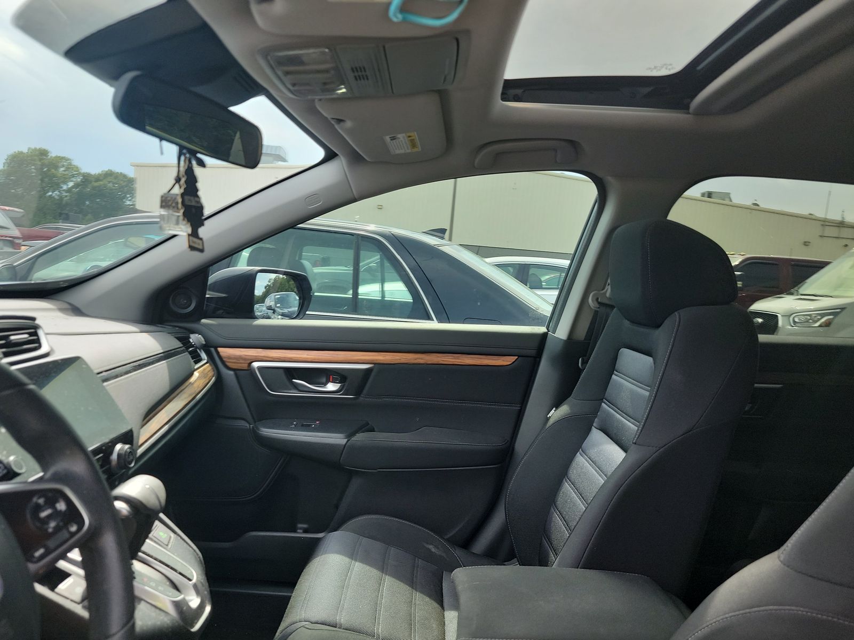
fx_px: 592
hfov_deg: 71.6
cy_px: 320
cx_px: 427
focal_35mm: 24
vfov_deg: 56.8
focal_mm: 6.7
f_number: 1.8
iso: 50
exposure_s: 1/122
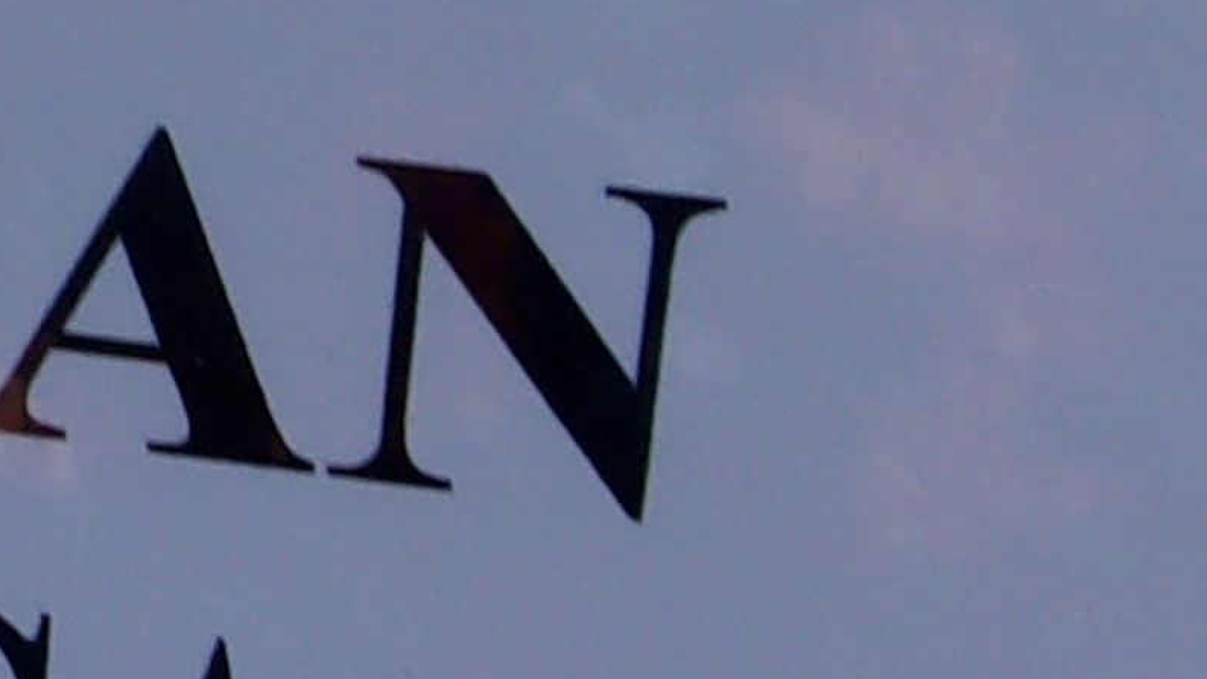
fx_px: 5666
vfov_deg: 6.8
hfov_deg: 11.7
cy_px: 41
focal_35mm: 177
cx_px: -531
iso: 80
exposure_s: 1/100
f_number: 10.8
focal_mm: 5.1
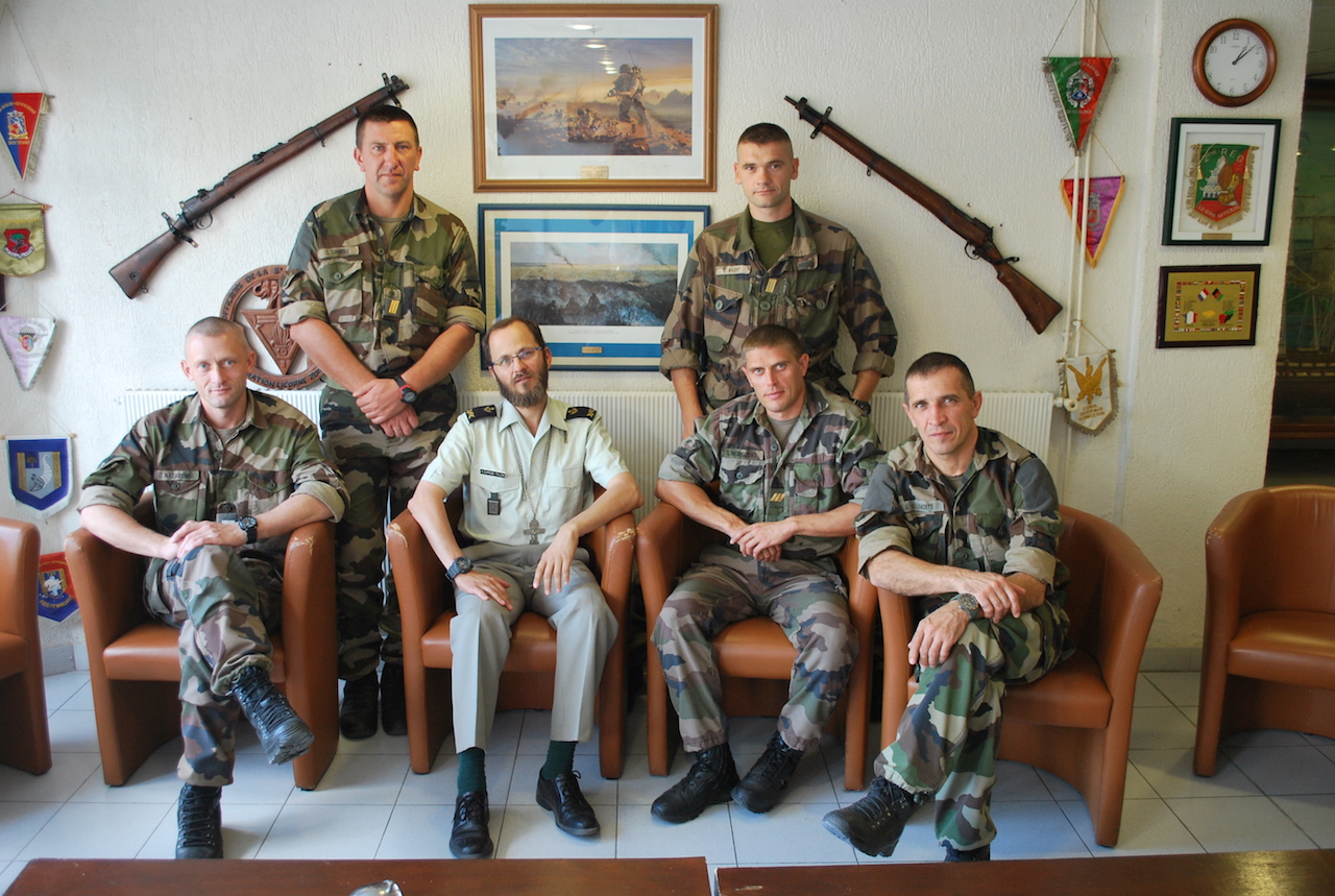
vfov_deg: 40.1
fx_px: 1226
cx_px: 668
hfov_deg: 57.1
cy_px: 448
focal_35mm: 33
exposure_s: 1/30
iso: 400
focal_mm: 22
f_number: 4
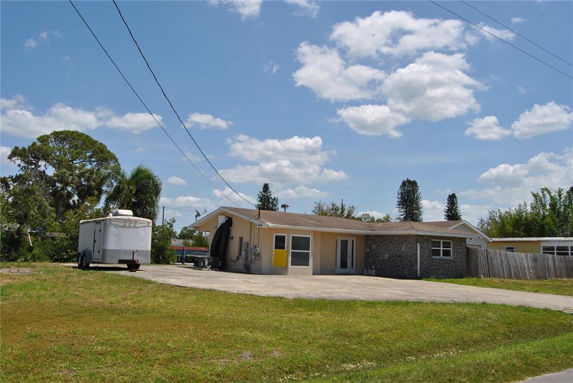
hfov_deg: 61.9
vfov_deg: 43.7
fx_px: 478
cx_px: 286
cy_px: 192
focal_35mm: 30
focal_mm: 20
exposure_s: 1/320
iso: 100
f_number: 9
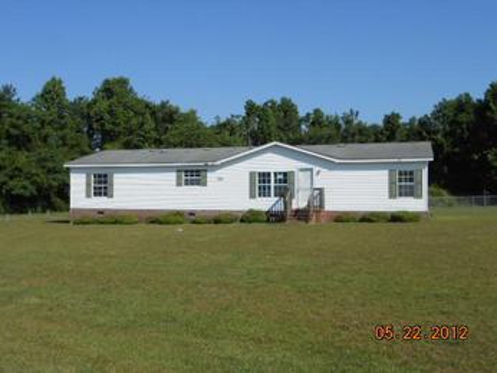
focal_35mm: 38
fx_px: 546
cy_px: 186
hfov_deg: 48.9
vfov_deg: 37.8
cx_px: 248
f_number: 4.2
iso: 80
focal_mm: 6.8
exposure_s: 1/1000
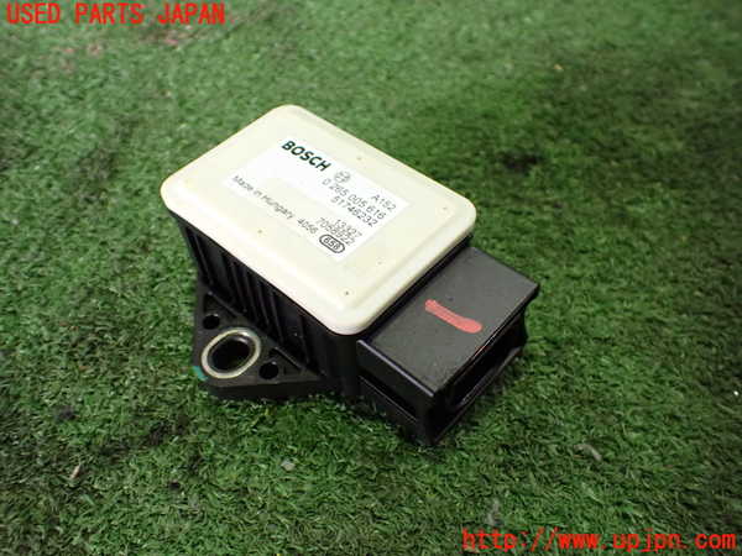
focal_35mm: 30
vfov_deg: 46.8
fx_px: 643
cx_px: 371
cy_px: 278
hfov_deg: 60.0
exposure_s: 1/80
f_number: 2.3
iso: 800
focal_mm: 5.4
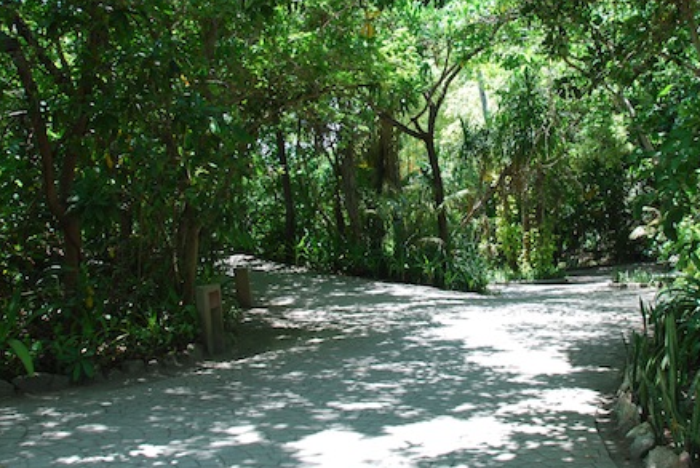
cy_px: 195
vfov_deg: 35.9
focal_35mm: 37
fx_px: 720
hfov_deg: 51.2
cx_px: 444
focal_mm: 18
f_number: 5
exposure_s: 1/100
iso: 200
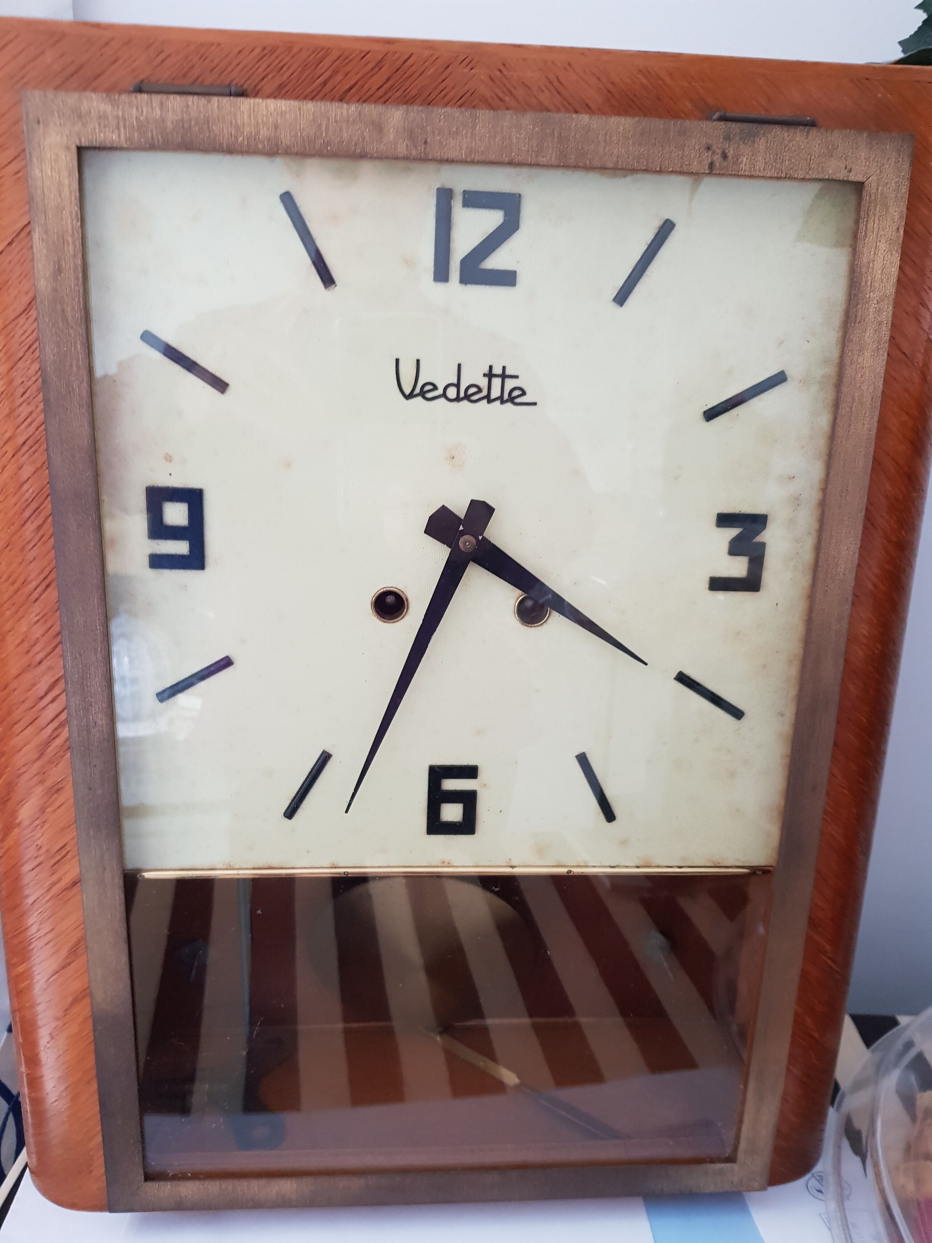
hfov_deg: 53.1
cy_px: 622
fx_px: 933
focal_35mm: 26
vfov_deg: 67.3
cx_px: 466
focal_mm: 4.2
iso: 200
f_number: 1.7
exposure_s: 1/13
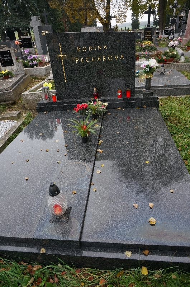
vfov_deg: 73.8
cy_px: 144
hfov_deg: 52.9
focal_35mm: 24
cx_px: 95
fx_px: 191
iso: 400
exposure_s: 1/125
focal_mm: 16
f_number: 5.6
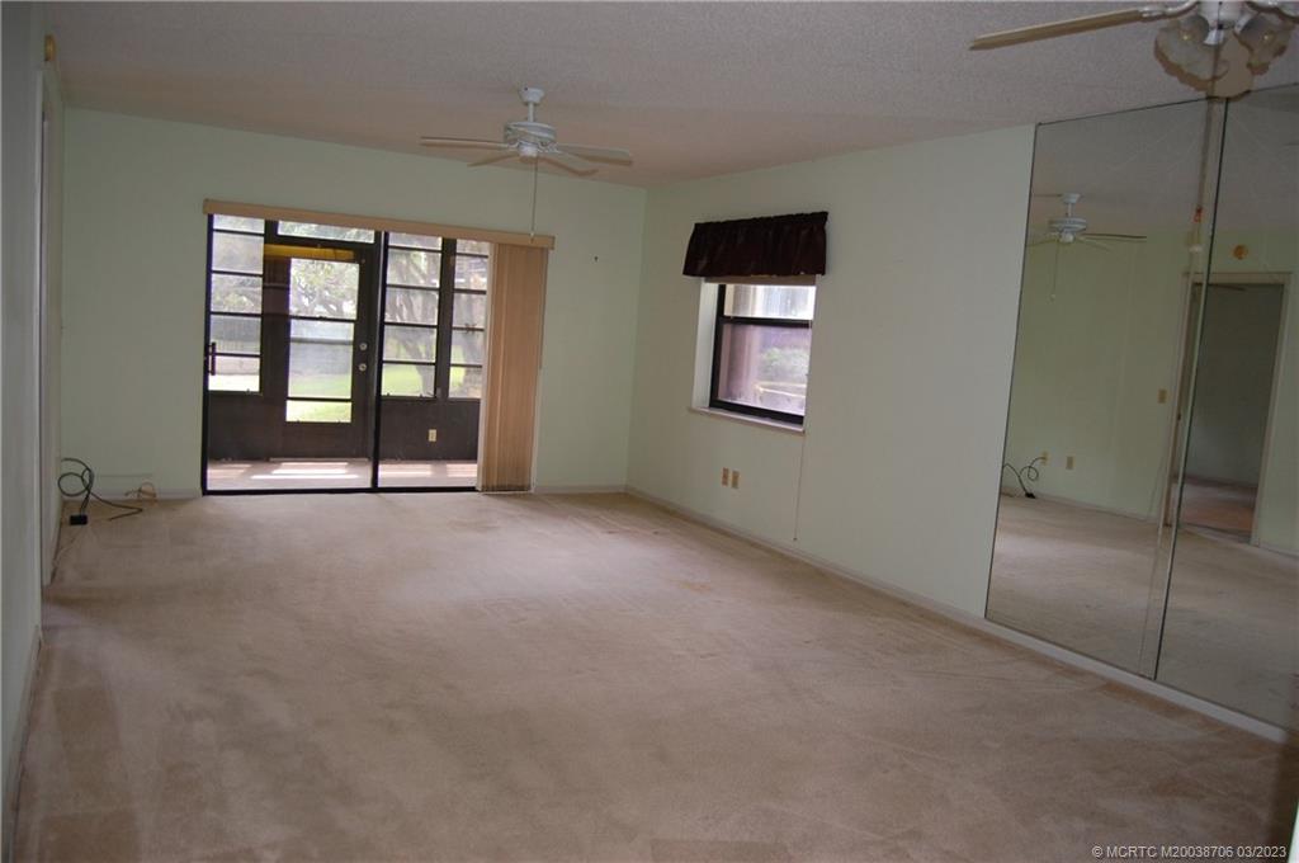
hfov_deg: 67.4
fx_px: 973
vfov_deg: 47.8
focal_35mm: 27
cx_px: 650
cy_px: 432
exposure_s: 1/60
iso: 400
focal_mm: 18
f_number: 3.5
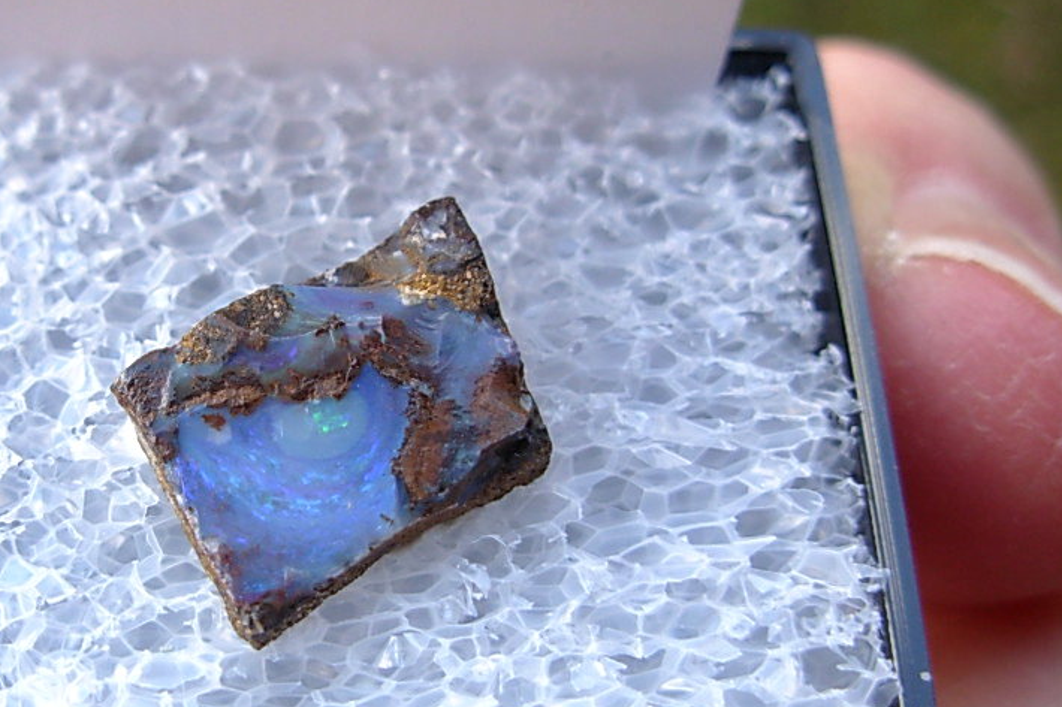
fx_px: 1681
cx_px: 323
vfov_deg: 23.8
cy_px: 377
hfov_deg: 34.6
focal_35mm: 57
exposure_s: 1/152
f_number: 2.9
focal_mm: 6.3
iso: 50
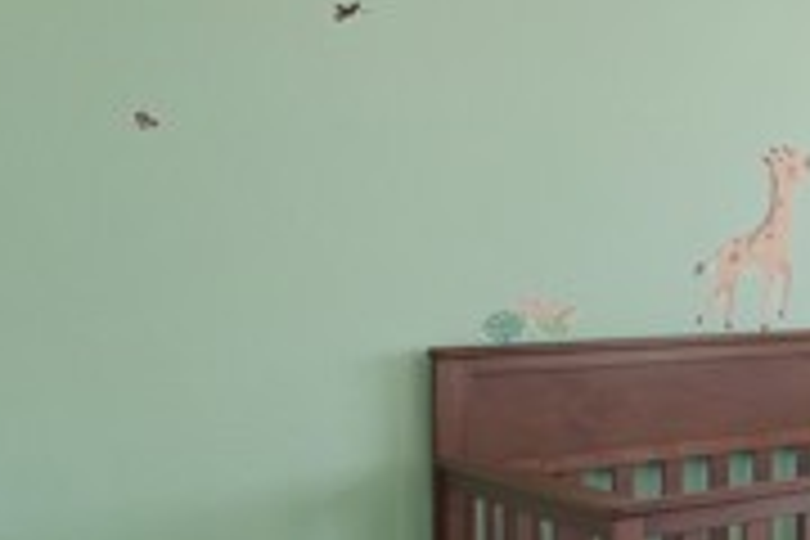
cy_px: 227
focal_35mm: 57
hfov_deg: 24.5
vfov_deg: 23.8
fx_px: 1282
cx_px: 1296
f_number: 4
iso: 80
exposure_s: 1/15
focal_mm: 16
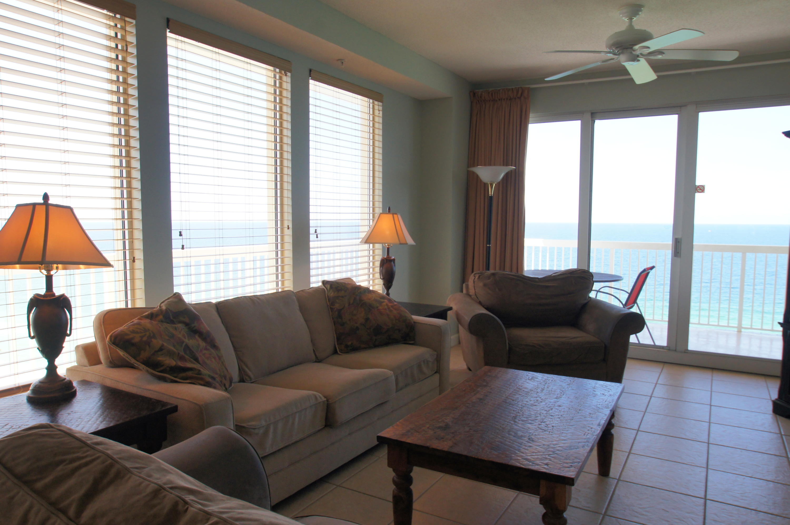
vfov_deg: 53.0
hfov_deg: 73.8
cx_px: 395
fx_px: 526
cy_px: 262
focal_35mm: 24
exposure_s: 1/80
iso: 400
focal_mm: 16
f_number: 7.1
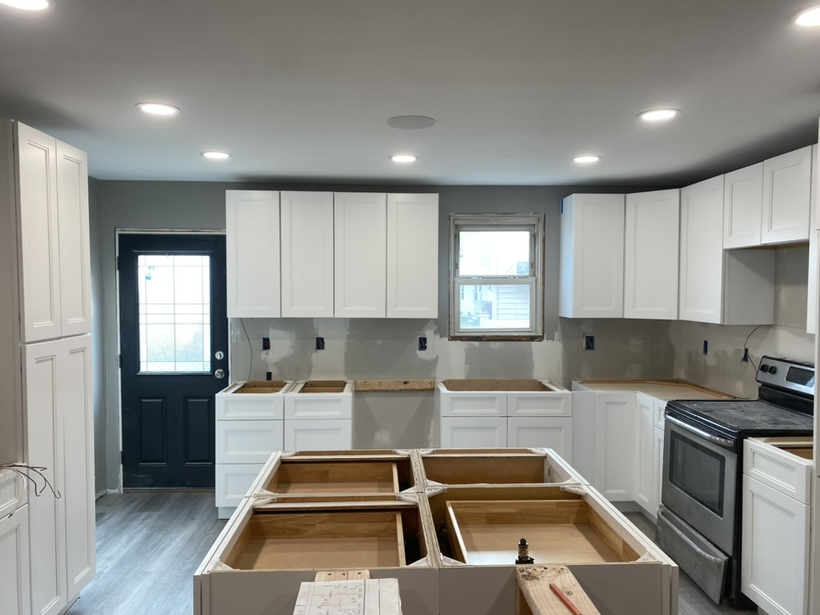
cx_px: 410
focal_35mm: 26
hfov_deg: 67.3
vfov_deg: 53.1
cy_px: 308
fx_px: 616
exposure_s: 1/120
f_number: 1.8
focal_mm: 4.25
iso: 50
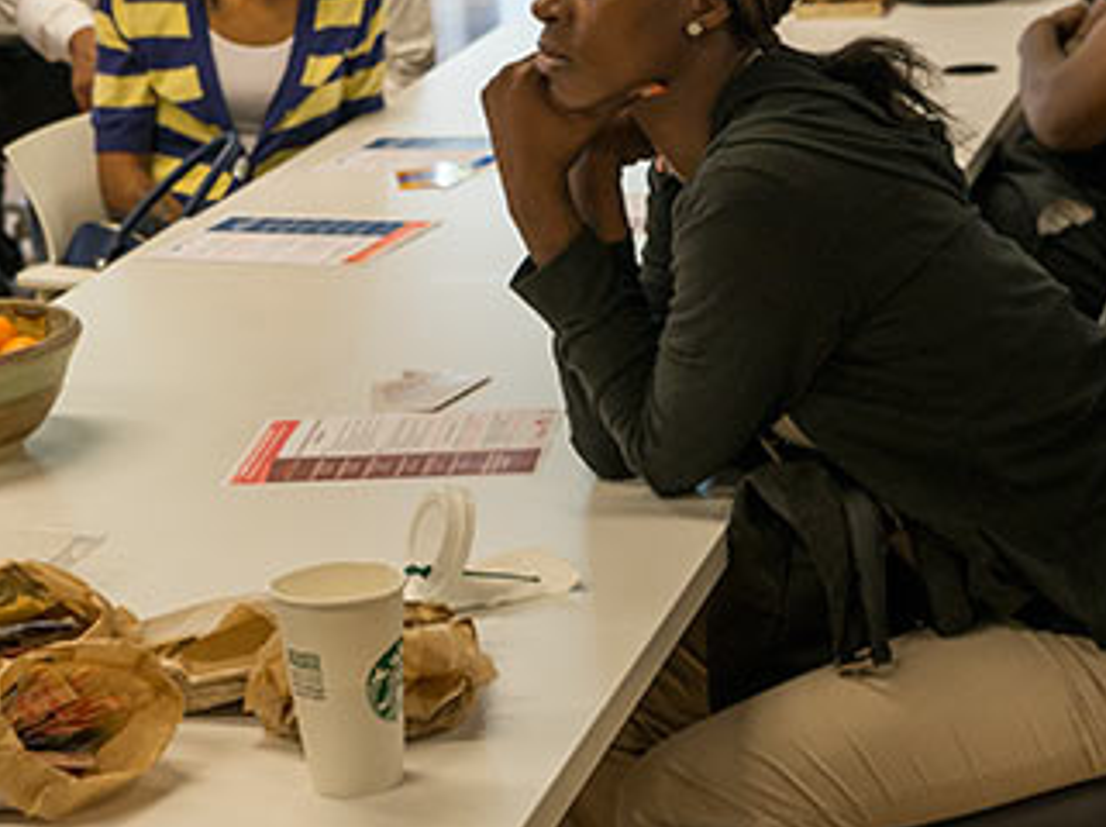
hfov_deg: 22.5
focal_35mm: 87
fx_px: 2777
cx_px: 465
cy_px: 233
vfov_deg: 16.9
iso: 800
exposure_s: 1/250
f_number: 5.6
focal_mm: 50
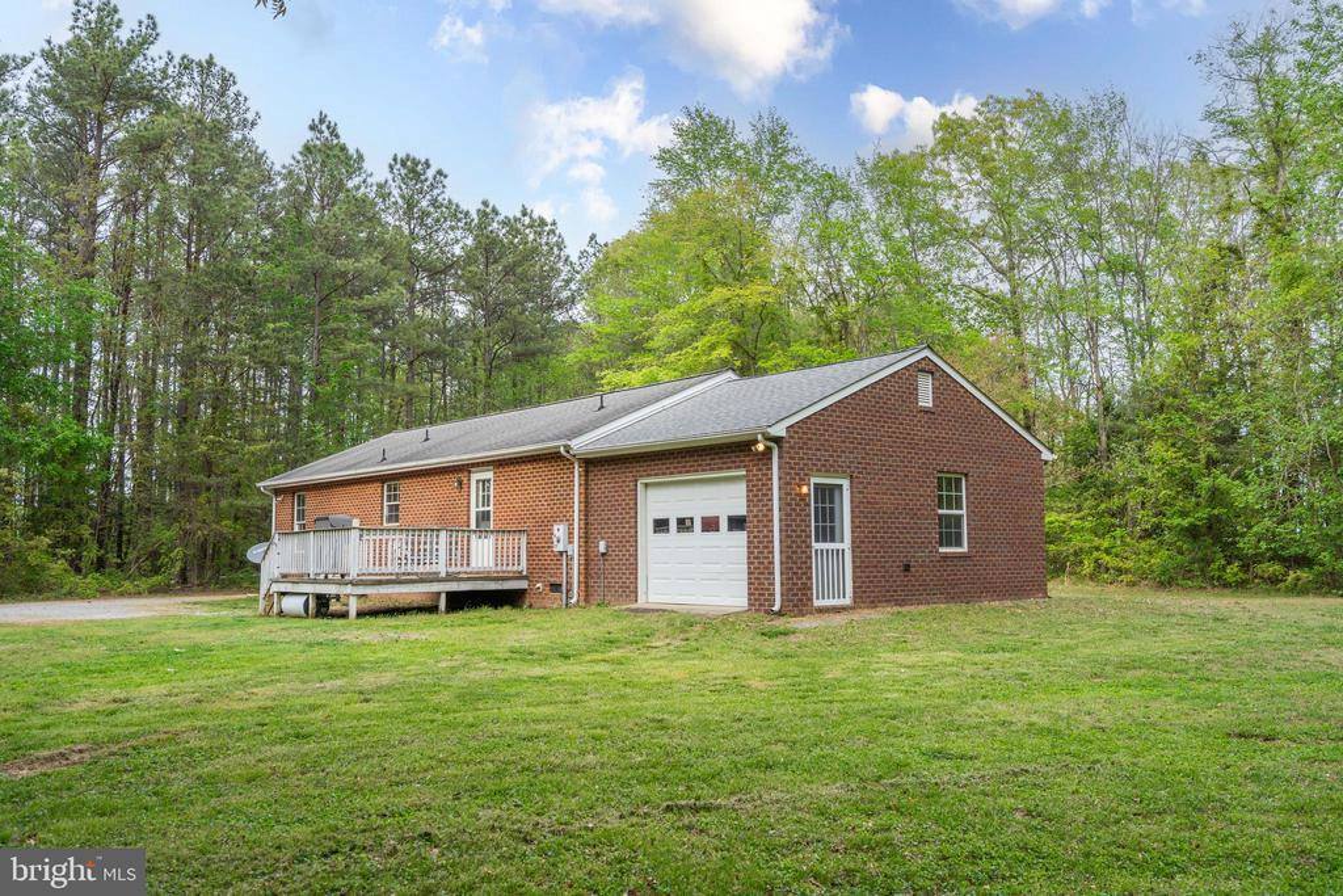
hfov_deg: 61.9
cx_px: 672
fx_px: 1119
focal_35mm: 30
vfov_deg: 43.6
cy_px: 448
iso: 100
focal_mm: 30
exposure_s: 1/50
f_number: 8
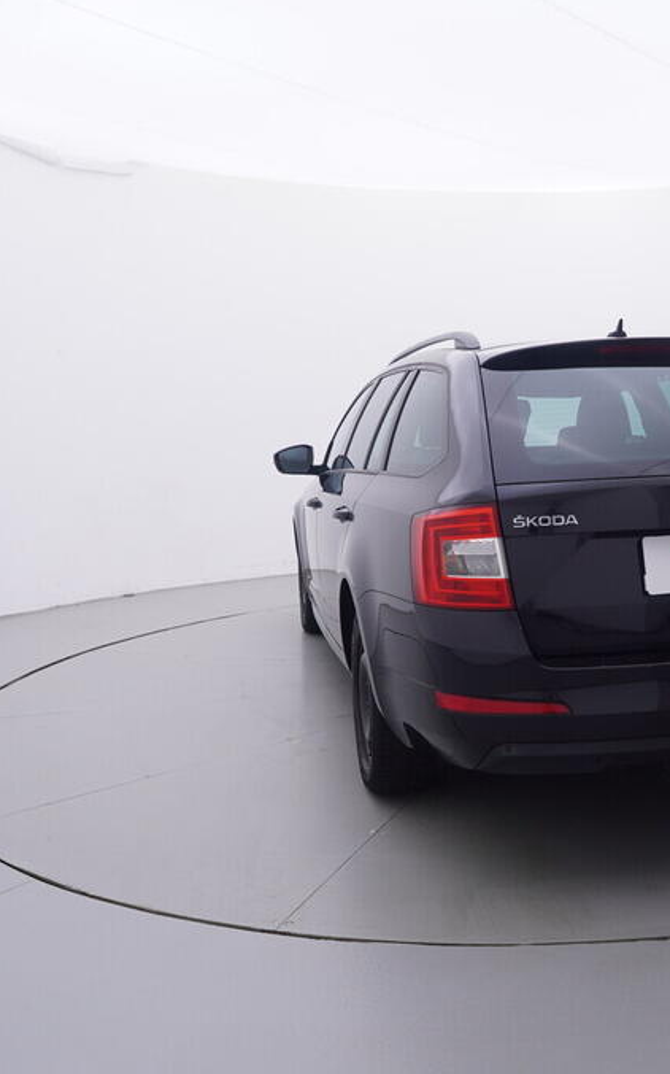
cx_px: 543
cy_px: 537
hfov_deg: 35.2
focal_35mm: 35
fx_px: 1017
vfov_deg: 55.6
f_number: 5
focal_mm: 15
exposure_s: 1/80
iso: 200
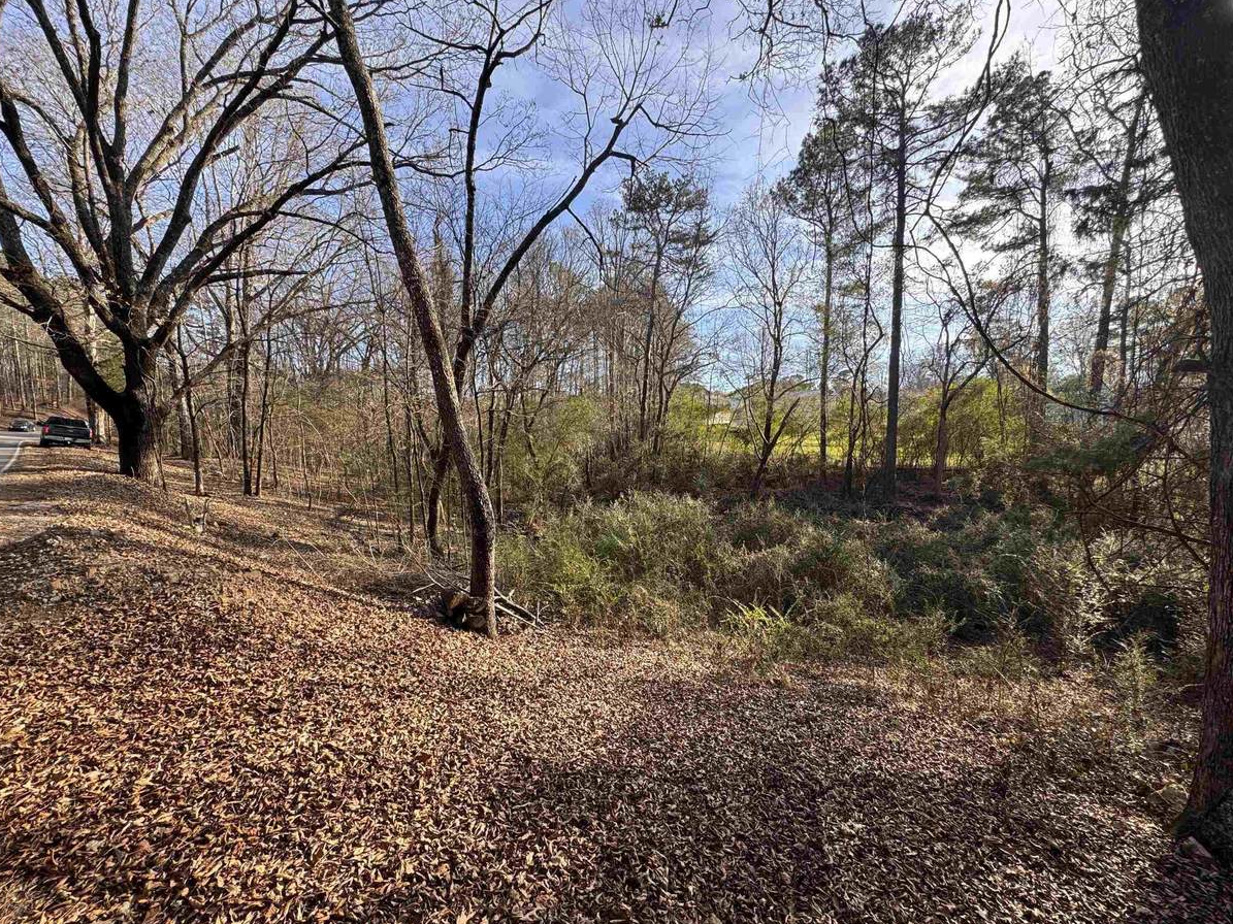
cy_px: 491
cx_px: 618
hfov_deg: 98.2
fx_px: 534
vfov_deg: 81.6
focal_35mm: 15
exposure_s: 1/218
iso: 40
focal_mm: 2.22
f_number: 2.2
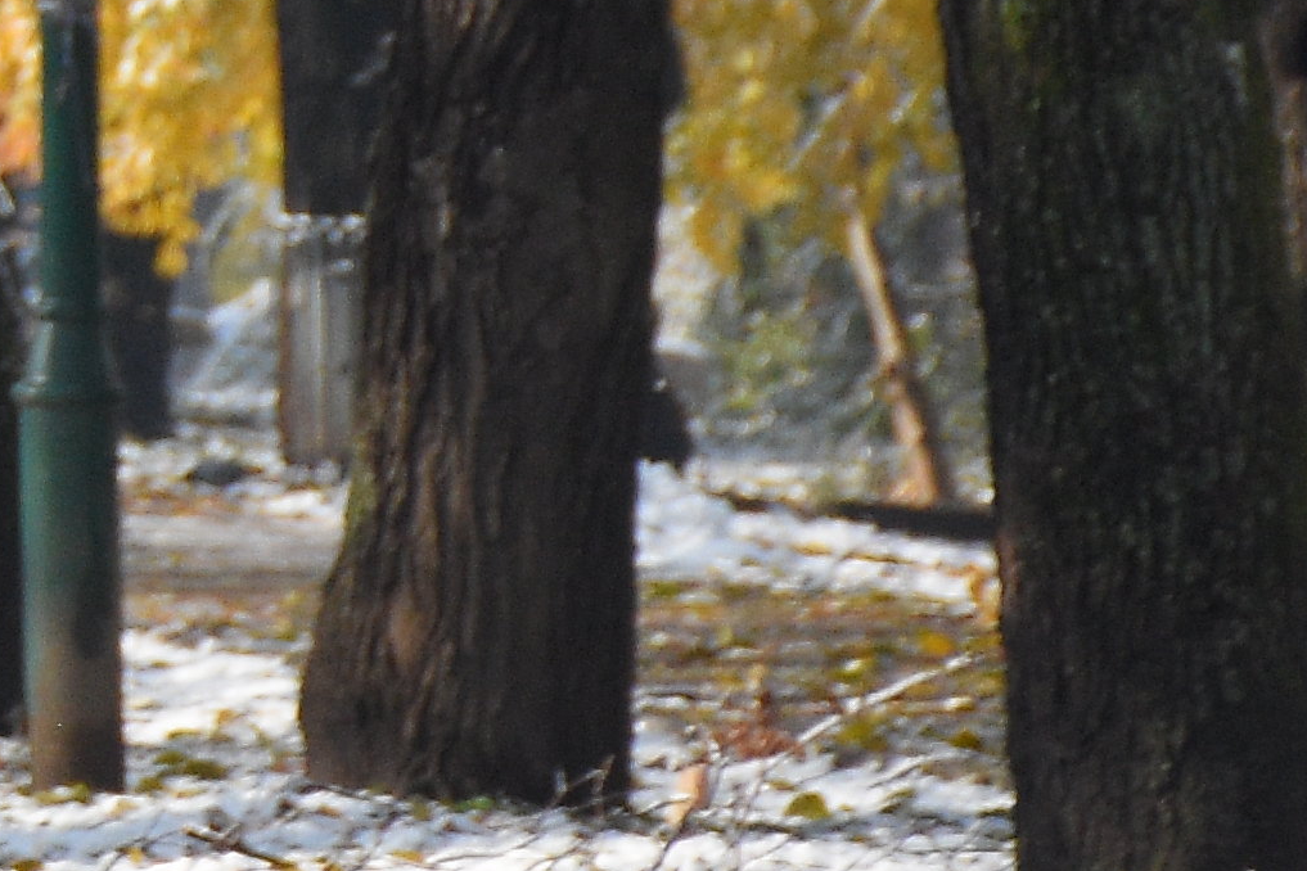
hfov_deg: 2.7
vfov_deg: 1.8
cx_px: -2228
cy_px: -759
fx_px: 27298
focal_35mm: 752
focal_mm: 85
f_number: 5.3
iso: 800
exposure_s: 1/1600
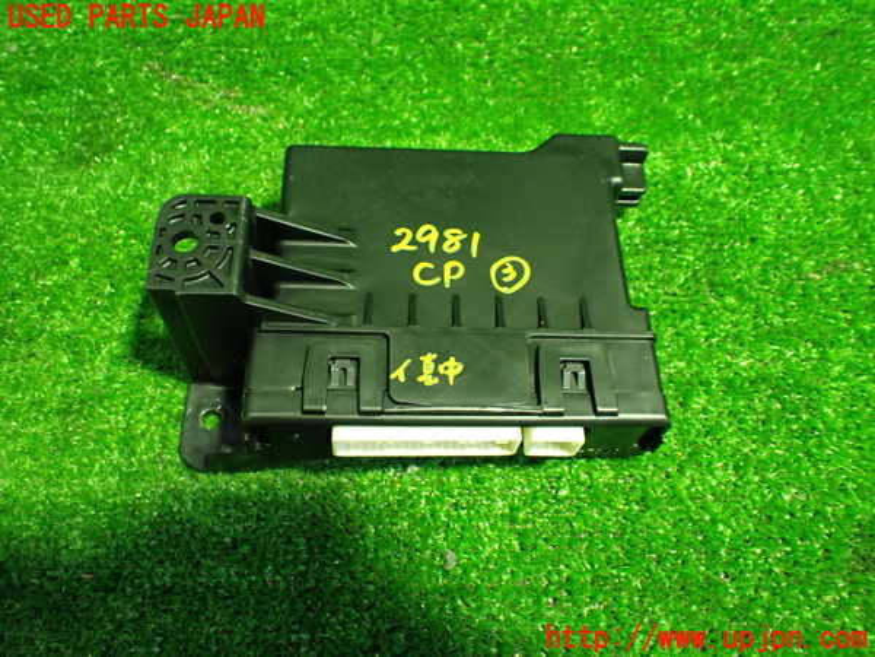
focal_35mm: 30
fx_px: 758
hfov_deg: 60.0
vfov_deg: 46.8
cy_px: 328
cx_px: 438
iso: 800
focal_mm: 5.4
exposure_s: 1/60
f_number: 2.3
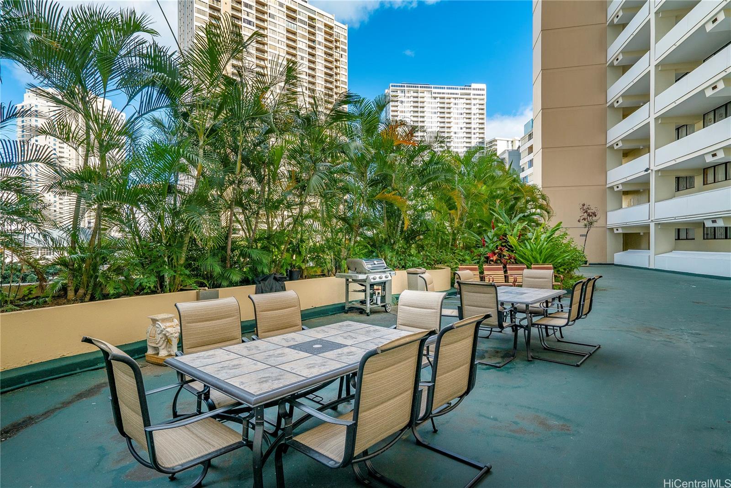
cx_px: 366
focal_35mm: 18
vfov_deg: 67.4
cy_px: 244
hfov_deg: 90.0
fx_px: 366
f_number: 8
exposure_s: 1/250
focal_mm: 18
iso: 250
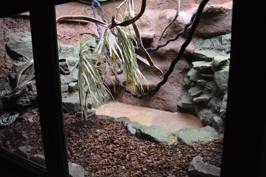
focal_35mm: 27
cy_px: 88
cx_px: 133
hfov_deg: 67.4
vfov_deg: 47.9
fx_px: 199
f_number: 3.5
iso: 3200
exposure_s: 1/80
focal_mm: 18
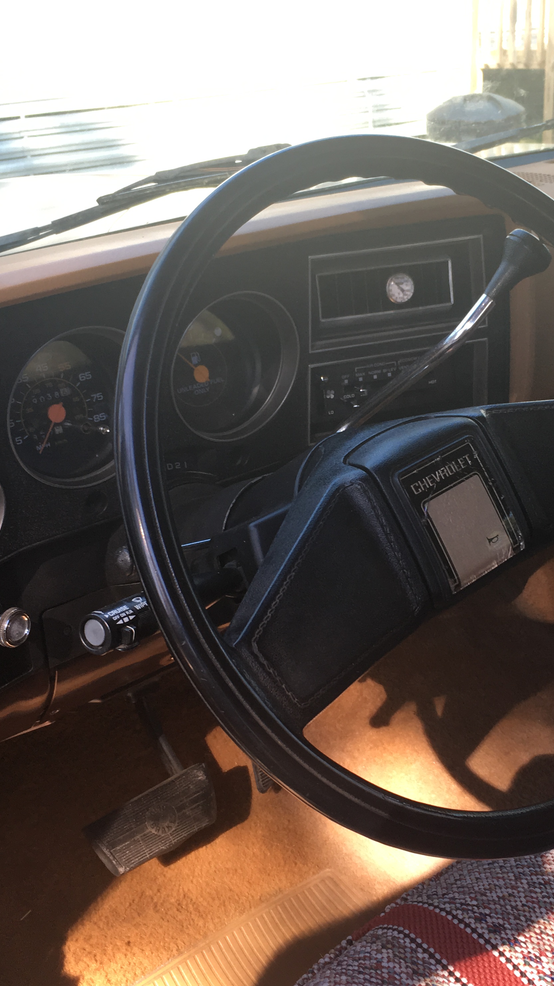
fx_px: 1123
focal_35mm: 43
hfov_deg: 27.6
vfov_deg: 47.4
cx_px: 351
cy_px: 502
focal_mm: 4.15
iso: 32
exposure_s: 1/120
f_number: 2.2
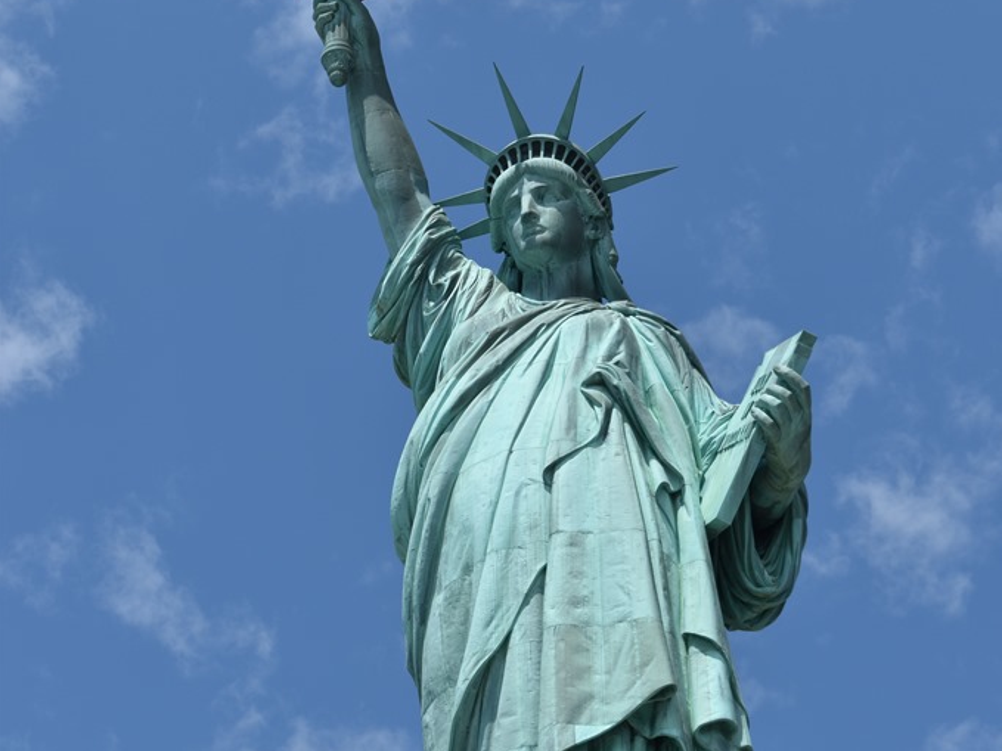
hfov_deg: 16.5
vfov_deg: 12.3
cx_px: 502
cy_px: 593
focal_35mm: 120
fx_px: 3465
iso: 100
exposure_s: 1/400
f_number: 9
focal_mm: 55
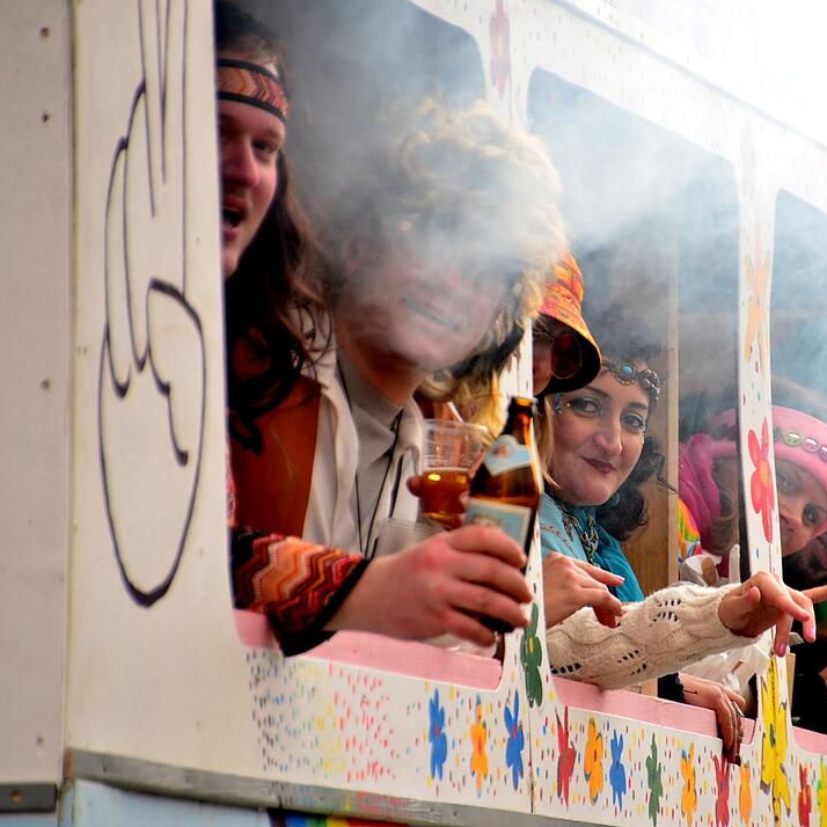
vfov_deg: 3.4
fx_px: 14055
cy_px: 414
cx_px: 587
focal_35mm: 520
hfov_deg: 3.4
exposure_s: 1/250
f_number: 6.3
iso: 400
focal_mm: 270
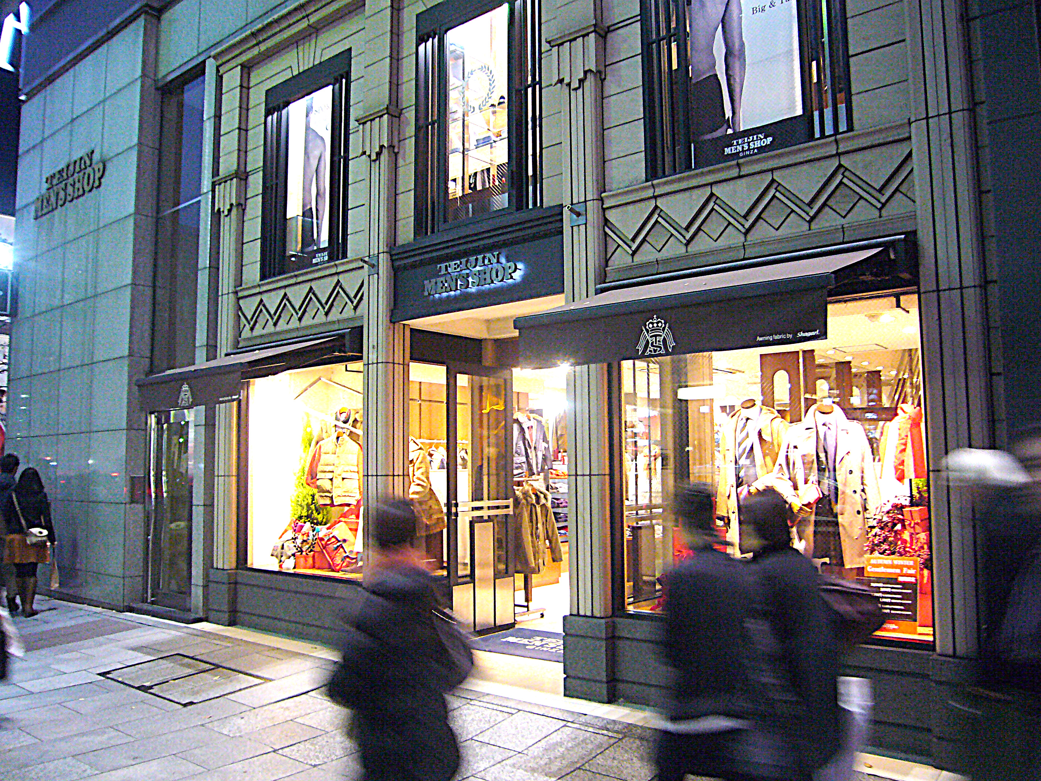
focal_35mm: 28
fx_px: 842
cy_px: 390
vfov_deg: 49.7
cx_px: 520
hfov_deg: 63.4
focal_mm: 4.6
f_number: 2.8
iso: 200
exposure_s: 1/13
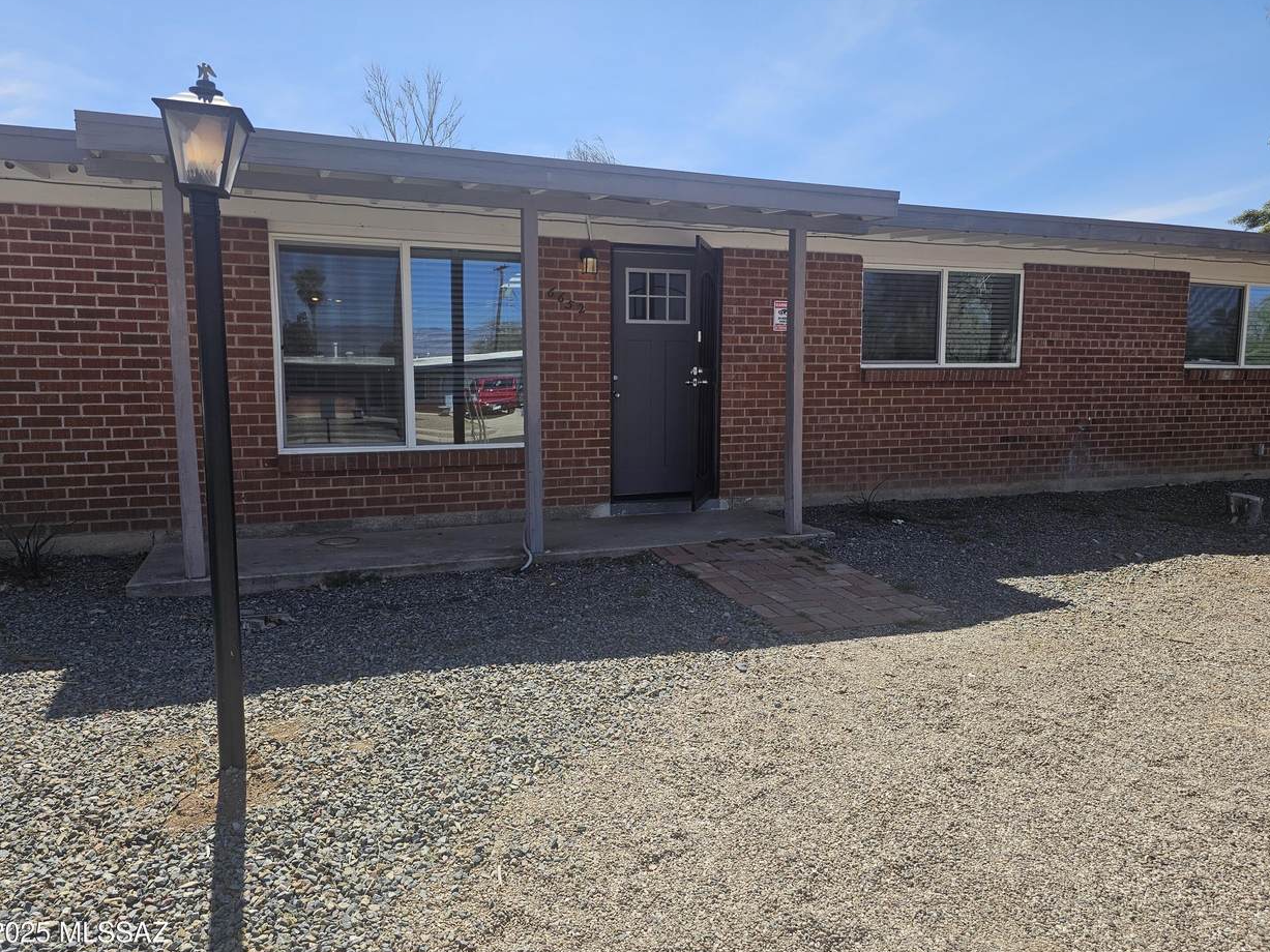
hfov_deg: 71.6
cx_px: 628
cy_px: 481
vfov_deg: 56.8
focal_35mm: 24
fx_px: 880
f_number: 1.7
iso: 10
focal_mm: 6.3
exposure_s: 1/724
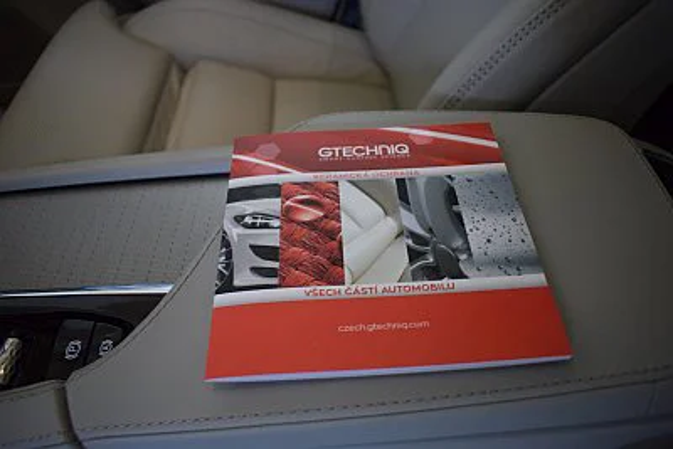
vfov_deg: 48.0
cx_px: 336
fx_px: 505
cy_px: 224
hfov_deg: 67.4
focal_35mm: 27
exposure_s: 1/60
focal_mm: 18
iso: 1800
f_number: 3.5
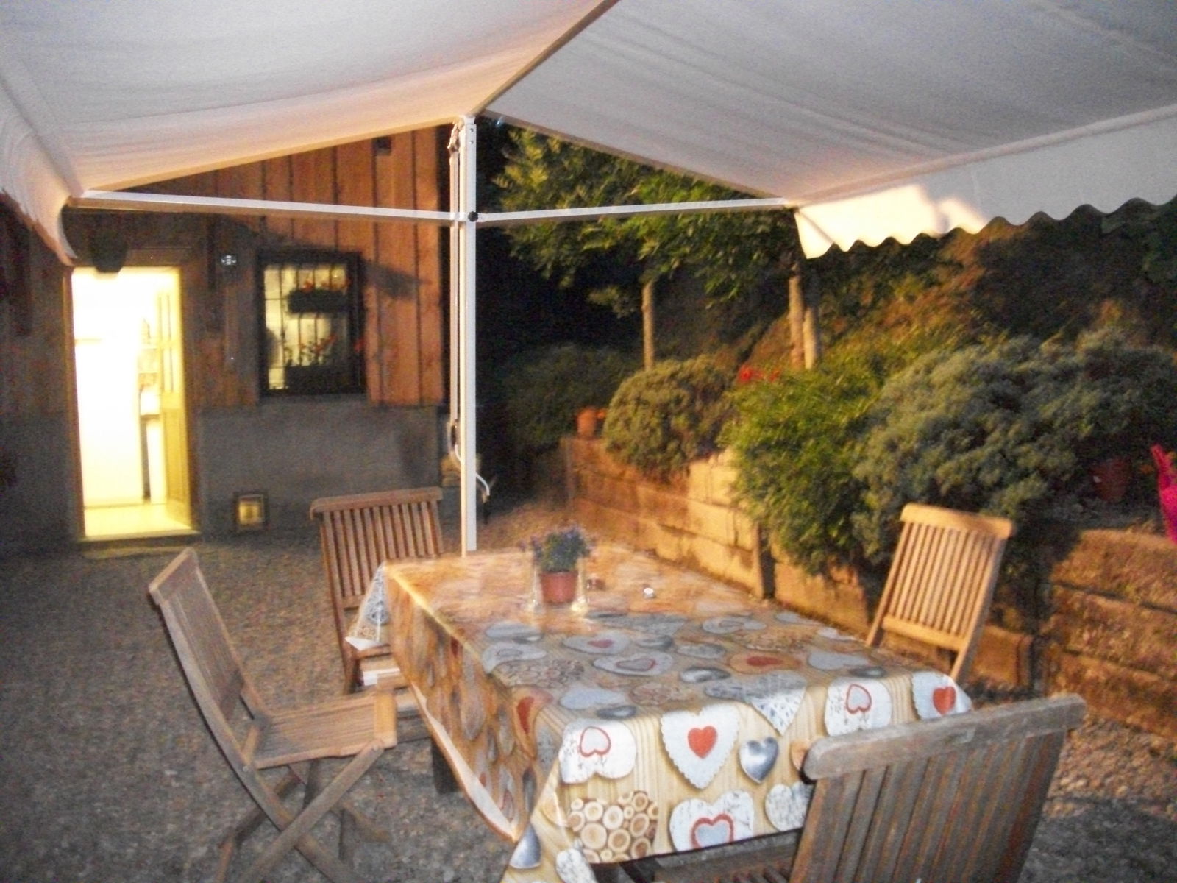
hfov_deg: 56.8
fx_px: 1088
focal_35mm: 32
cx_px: 588
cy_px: 442
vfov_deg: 44.2
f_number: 2.9
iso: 1000
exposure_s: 1/20
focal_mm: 5.7
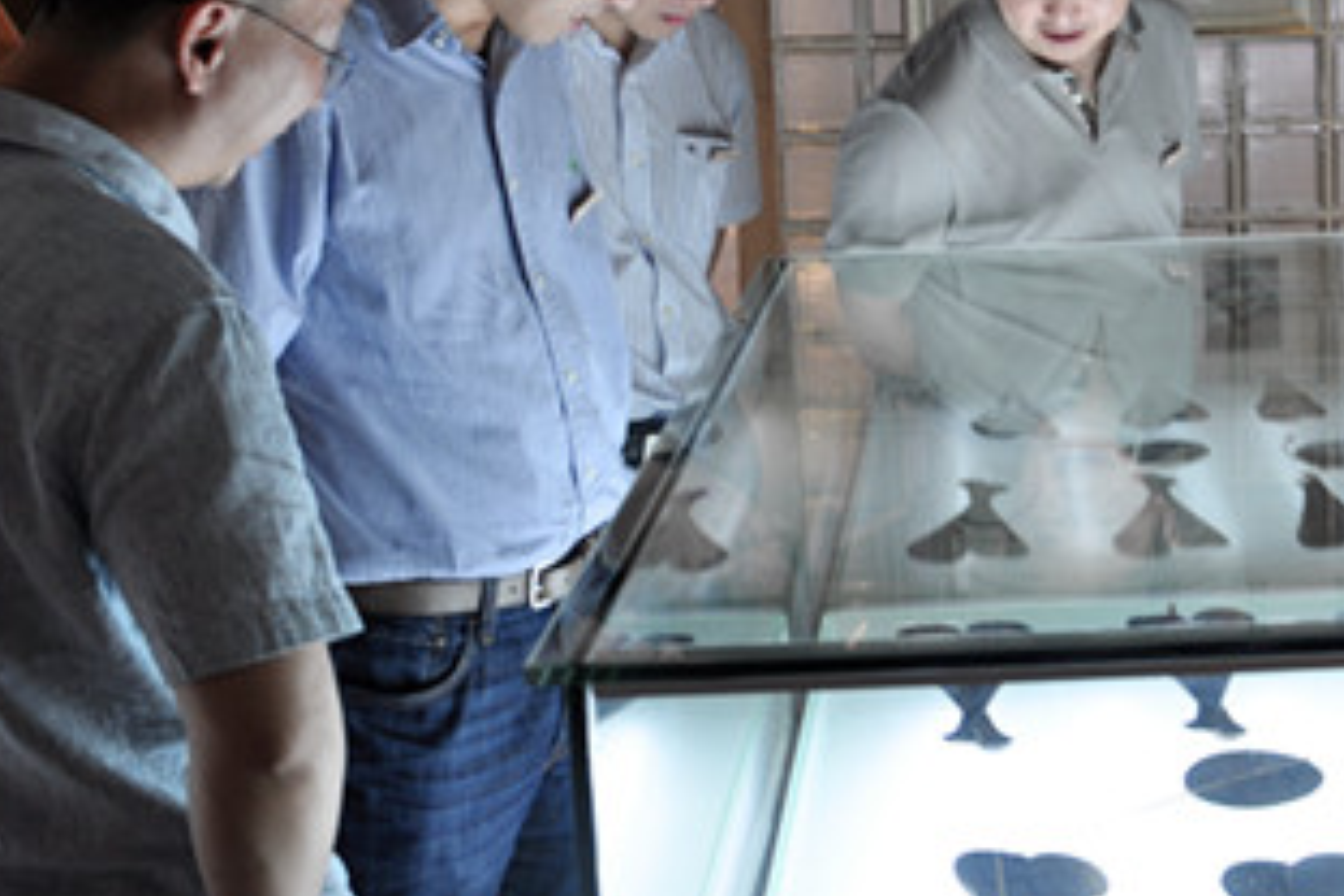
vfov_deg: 22.9
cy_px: 127
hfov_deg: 33.9
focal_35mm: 58
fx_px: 2165
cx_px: 982
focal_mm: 22
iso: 200
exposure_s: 1/30
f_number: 3.8
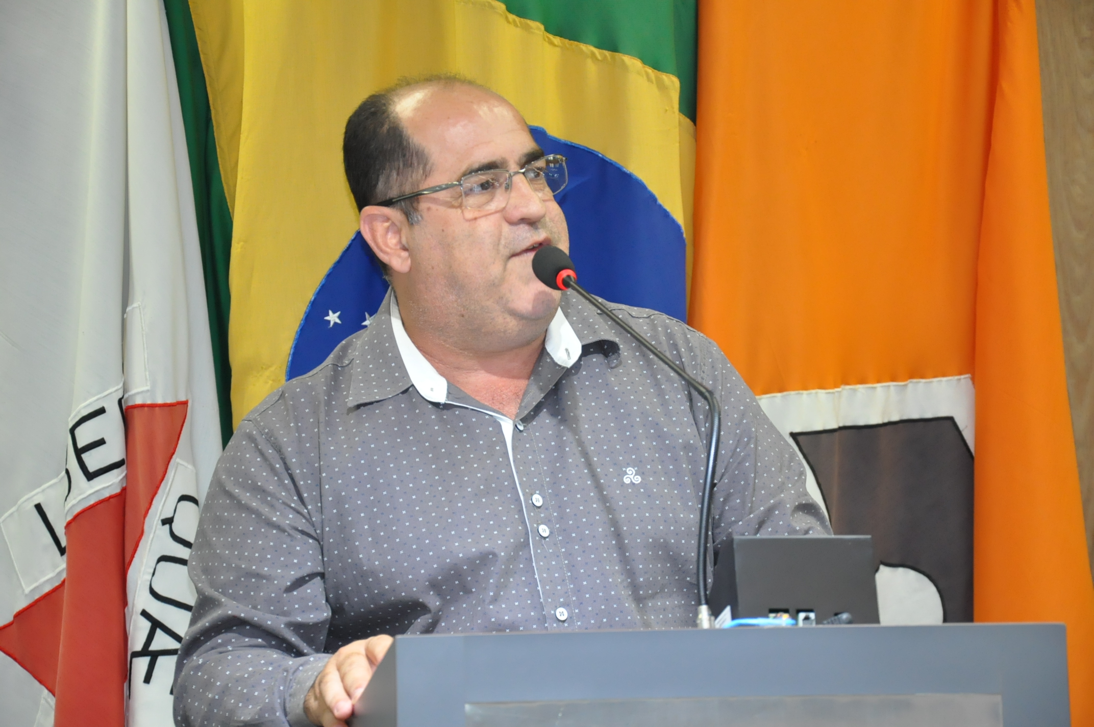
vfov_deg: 12.1
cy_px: 364
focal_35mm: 112
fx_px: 3415
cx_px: 547
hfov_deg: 18.2
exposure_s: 1/60
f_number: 5.3
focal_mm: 75
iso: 2000
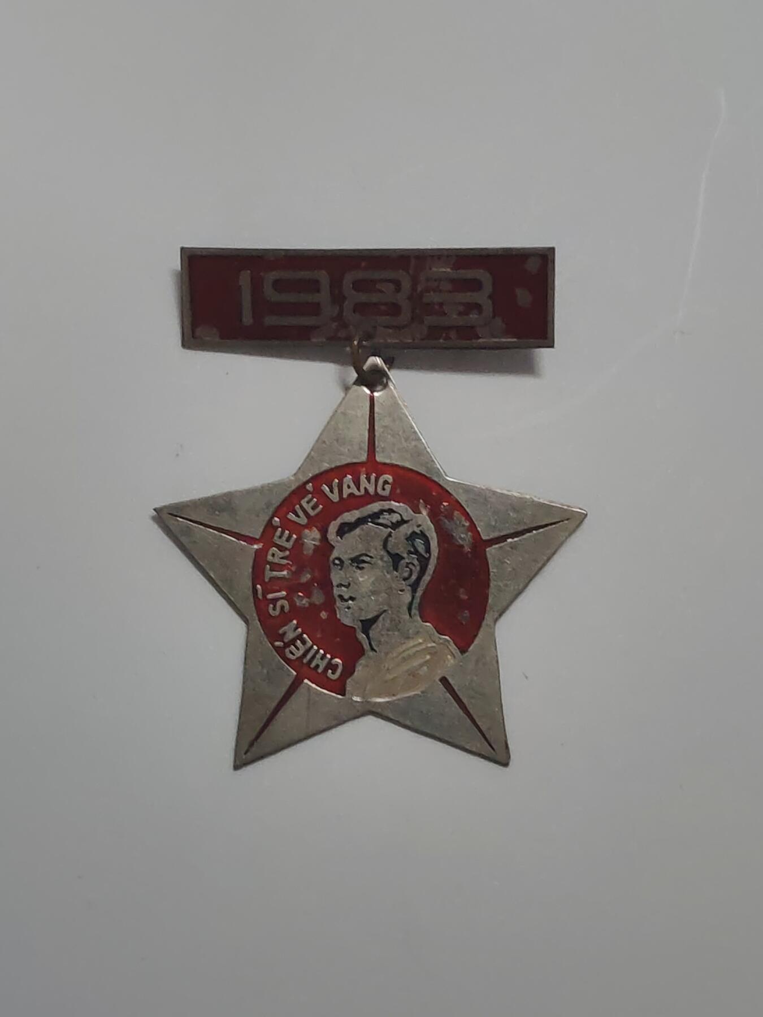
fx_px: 1998
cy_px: 508
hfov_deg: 21.6
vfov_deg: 28.6
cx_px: 382
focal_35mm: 68
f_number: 1.95
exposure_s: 1/50
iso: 640
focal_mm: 5.52
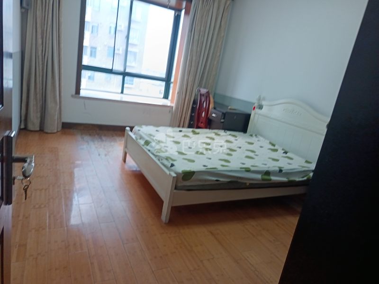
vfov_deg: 56.8
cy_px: 142
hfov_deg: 71.6
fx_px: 263
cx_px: 190
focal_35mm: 24
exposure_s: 1/33.3
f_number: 1.75
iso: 779
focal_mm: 5.25
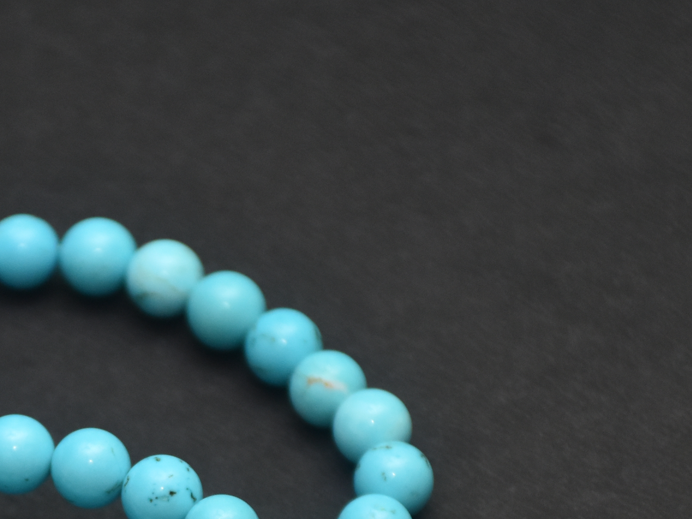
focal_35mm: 394
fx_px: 7880
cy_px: 578
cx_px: 125
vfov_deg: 3.8
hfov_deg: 5.0
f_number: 5.6
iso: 800
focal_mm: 105
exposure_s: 1/125
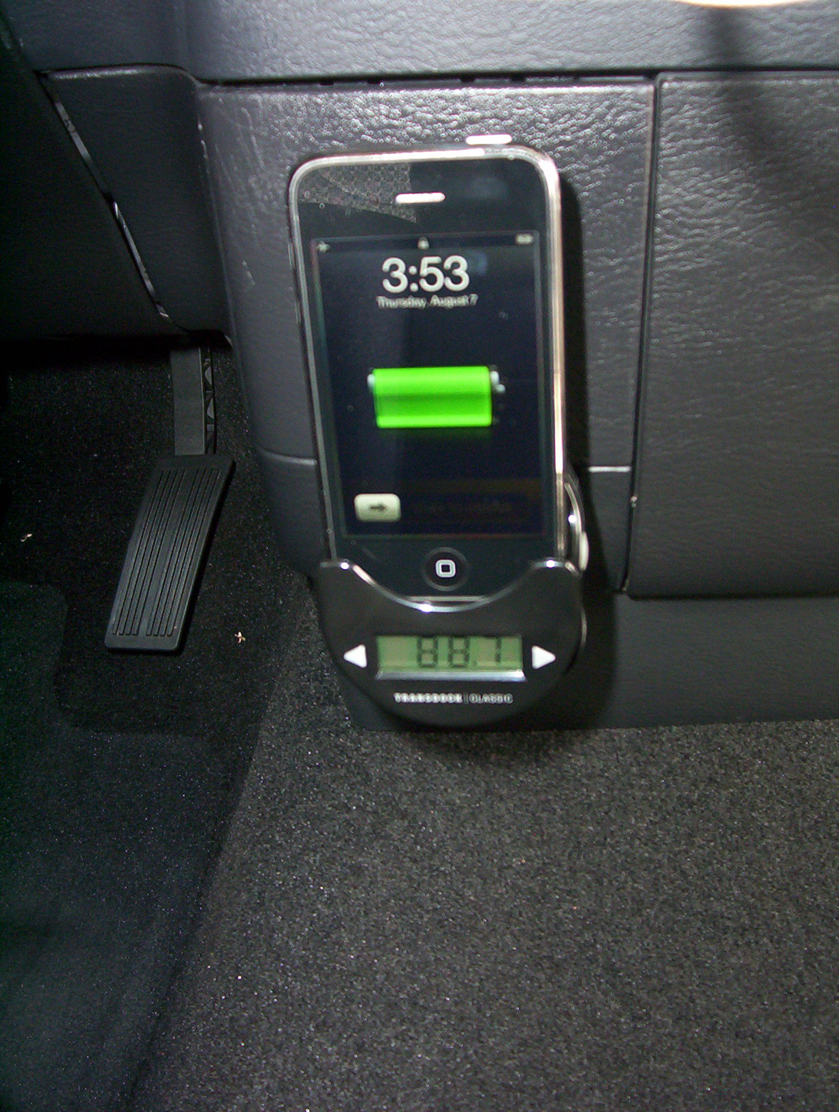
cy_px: 556
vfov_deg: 43.8
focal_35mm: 43
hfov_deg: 33.7
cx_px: 420
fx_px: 1384
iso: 140
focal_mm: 5.77
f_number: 2.73
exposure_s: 1/60
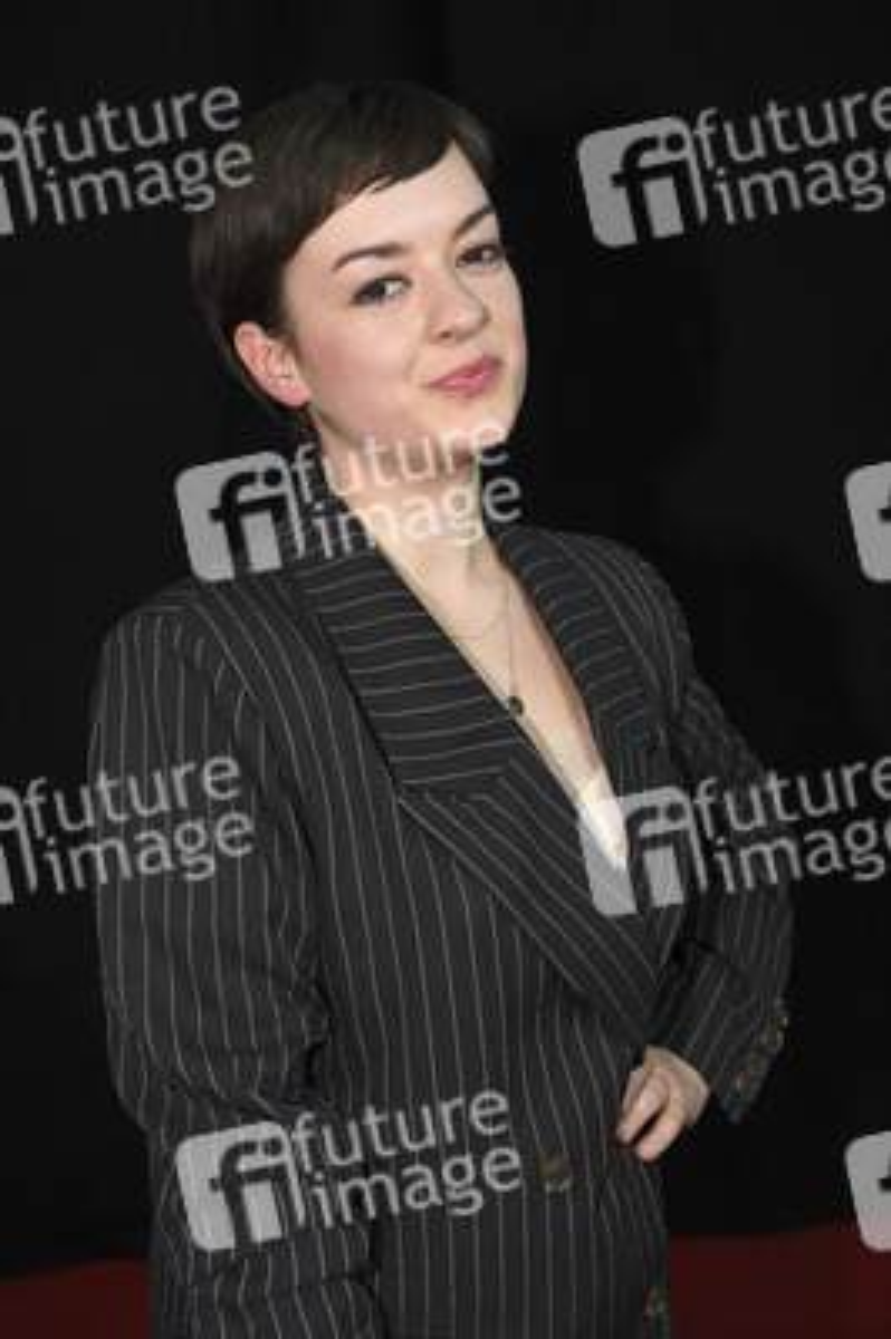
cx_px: 446
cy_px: 670
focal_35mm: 50
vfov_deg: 39.6
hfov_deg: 26.9
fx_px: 1859
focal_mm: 50
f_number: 5.6
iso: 1250
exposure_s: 1/400
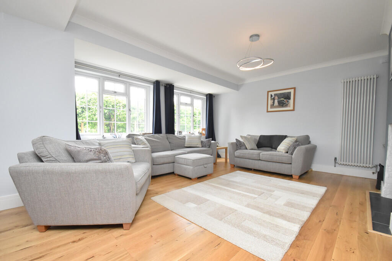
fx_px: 163
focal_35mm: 15
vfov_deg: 77.3
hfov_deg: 100.4
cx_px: 196
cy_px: 130
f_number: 9
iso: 1600
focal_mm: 10
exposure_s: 1/60
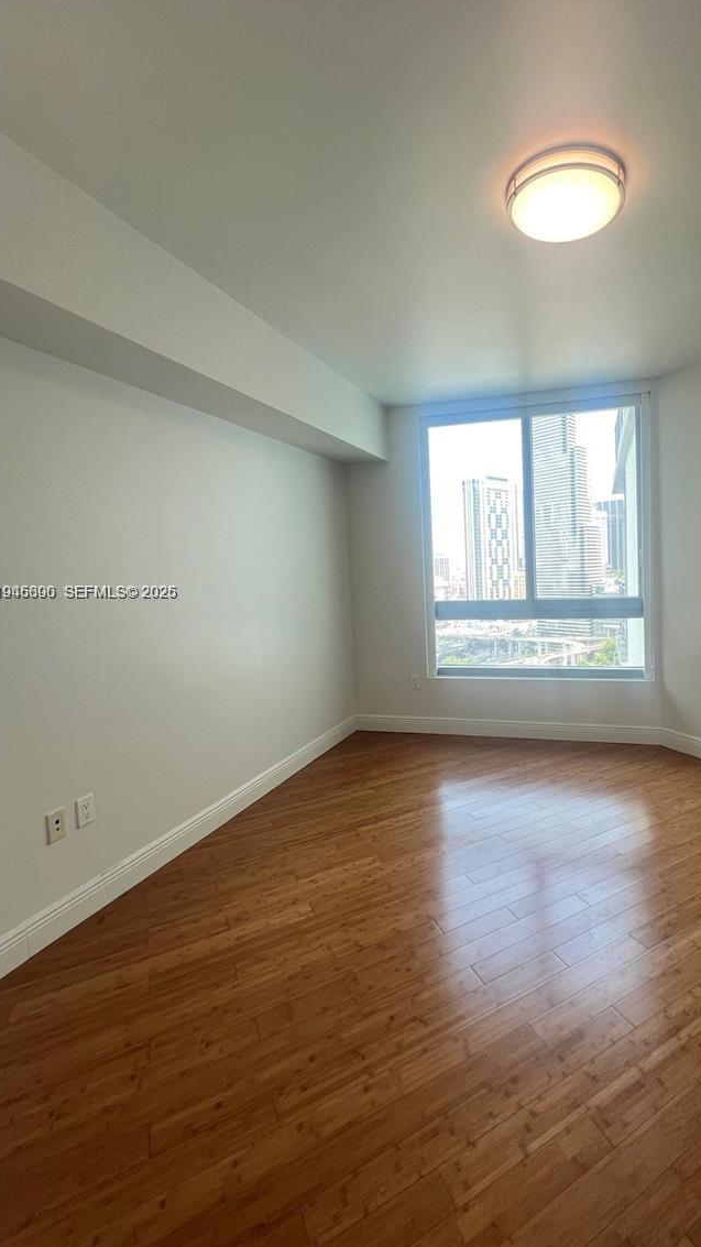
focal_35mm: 15
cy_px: 593
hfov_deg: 68.5
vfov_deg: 102.9
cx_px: 468
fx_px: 496
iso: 80
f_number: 1.8
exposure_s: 1/120
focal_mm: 1.57
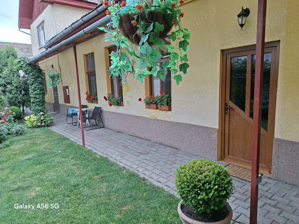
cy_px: 112
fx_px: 199
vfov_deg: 58.9
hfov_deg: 73.9
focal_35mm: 23
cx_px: 150
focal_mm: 5.54
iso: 50
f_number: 1.8
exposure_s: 1/100
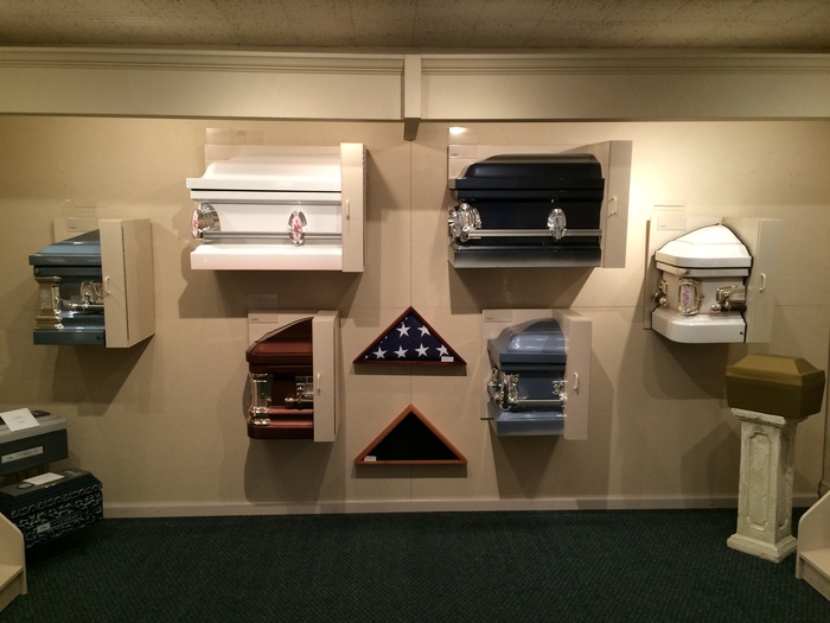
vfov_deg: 48.2
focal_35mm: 29
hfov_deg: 61.7
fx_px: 695
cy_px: 312
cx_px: 415
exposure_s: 1/30
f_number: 2.2
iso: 80
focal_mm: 4.15
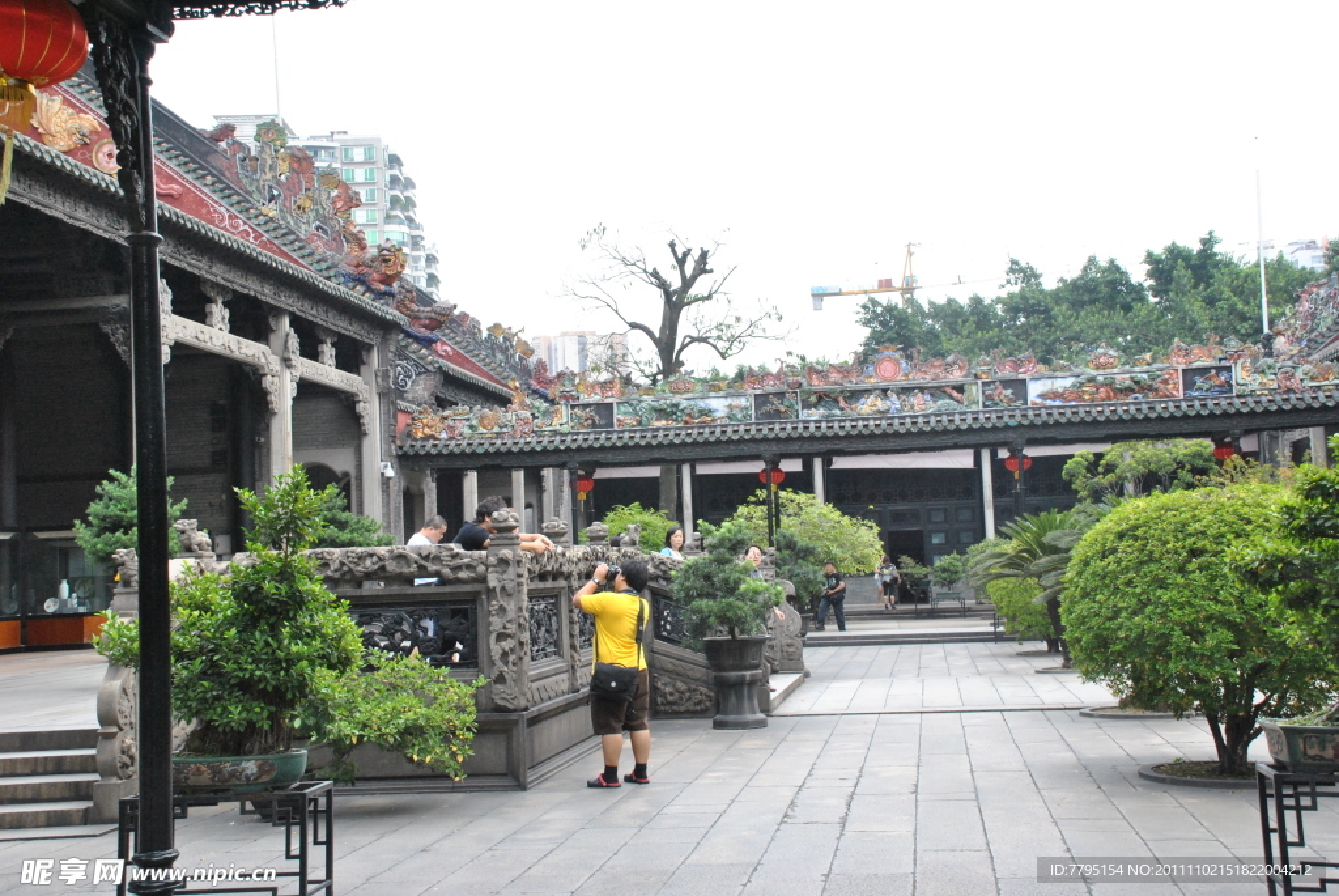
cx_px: 670
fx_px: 1731
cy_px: 448
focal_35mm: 46
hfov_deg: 42.3
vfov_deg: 29.0
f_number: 7.1
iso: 800
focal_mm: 31
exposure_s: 1/500
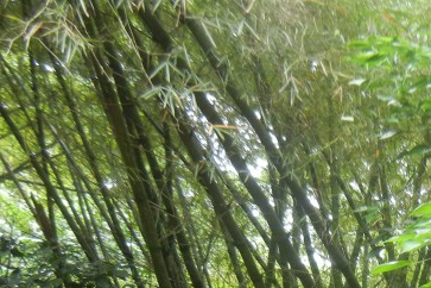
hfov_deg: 22.2
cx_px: 442
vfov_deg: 15.1
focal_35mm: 88
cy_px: 334
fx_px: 1053
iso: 294
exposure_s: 1/51.7
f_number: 3.5
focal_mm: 5.4
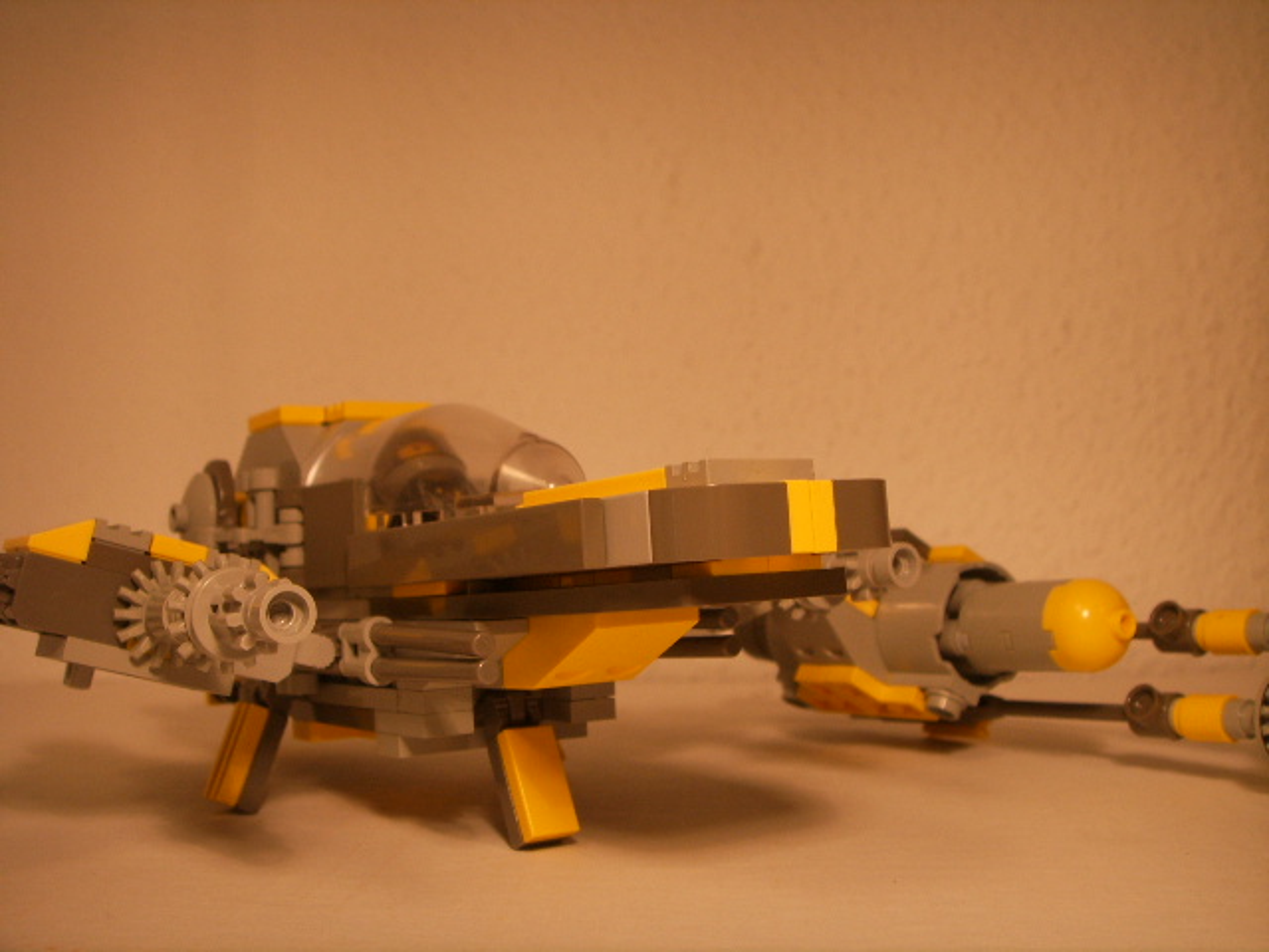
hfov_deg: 47.9
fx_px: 1430
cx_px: 634
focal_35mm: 39
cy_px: 476
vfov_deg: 36.8
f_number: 3.5
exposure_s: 1/30
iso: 63
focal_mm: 6.6
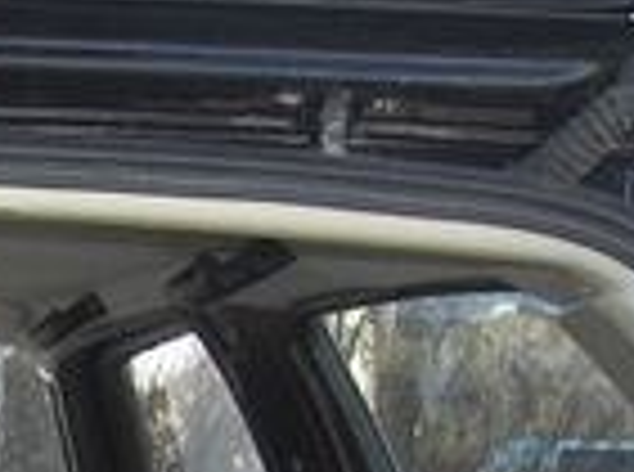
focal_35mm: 173
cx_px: -495
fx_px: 3160
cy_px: 1047
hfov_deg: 10.8
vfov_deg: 8.0
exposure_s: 1/160
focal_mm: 7.9
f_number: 2.8
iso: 80
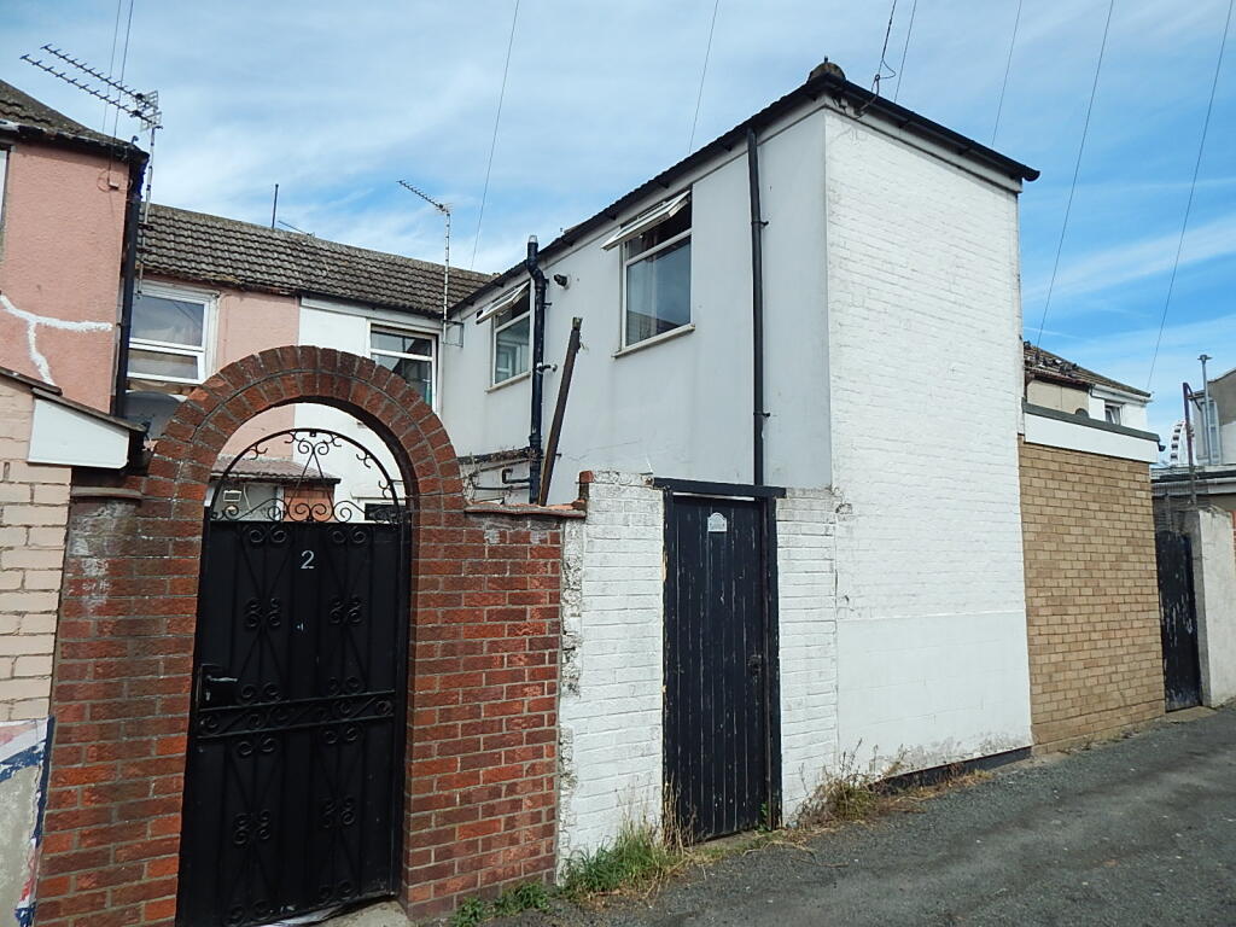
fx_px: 786
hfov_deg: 76.4
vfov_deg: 61.1
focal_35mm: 22
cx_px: 618
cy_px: 464
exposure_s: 1/400
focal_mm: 4
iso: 125
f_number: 6
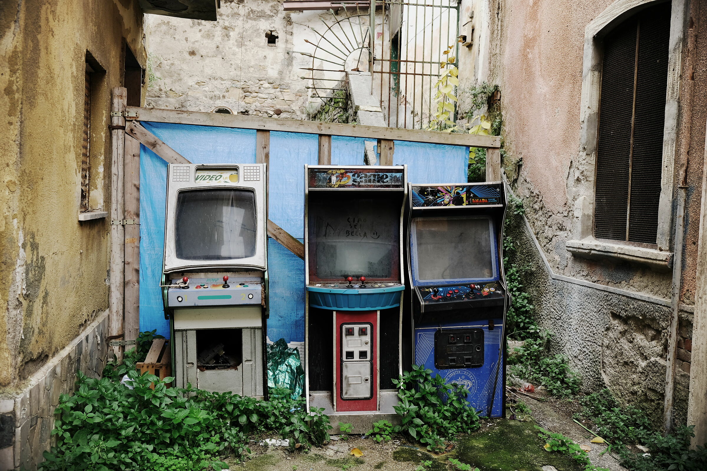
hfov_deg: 58.7
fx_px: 628
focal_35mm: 32
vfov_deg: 41.1
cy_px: 236
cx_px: 354
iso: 200
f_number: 3.2
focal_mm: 21.4
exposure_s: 1/100
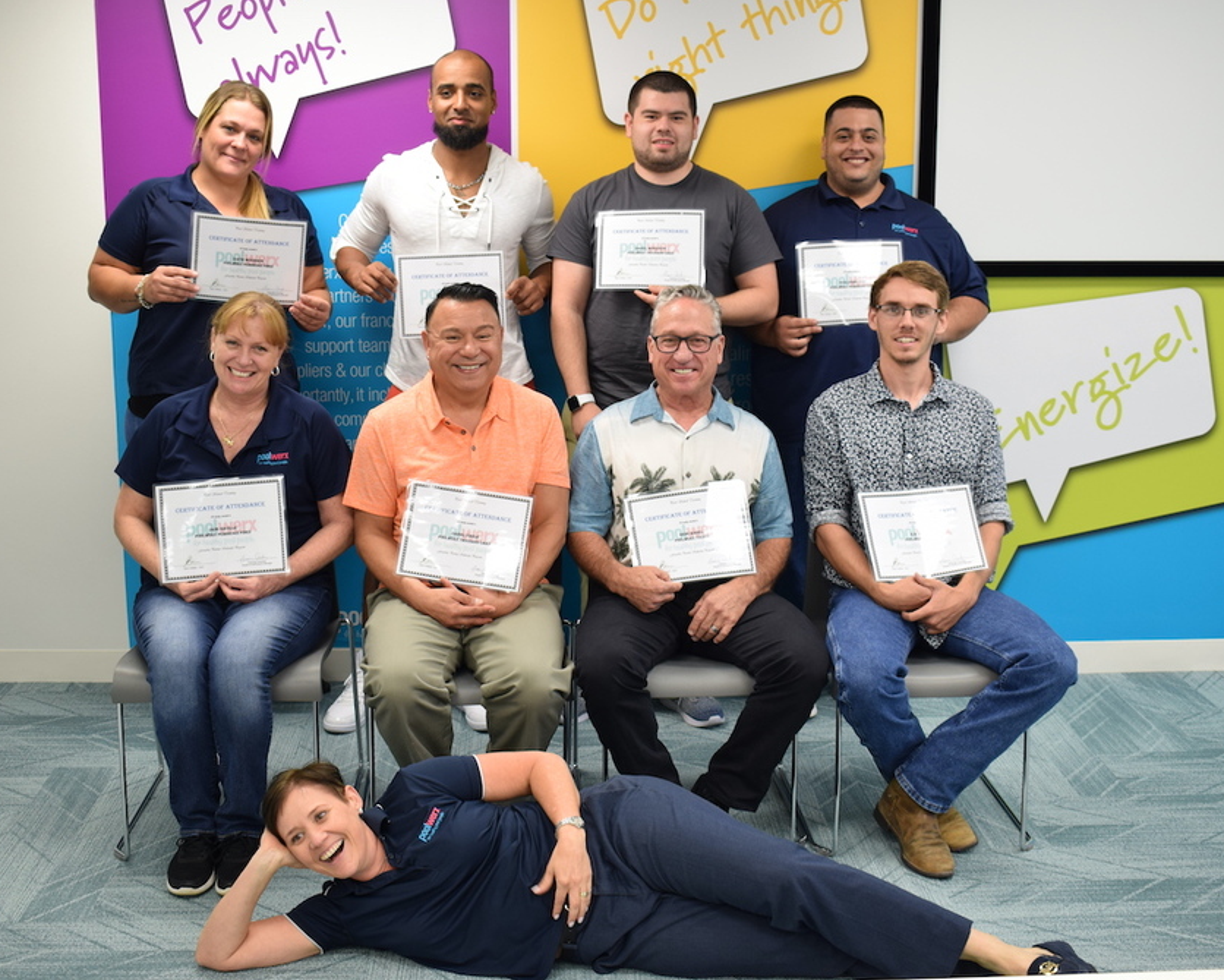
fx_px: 1687
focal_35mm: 47
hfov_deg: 39.9
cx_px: 613
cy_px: 484
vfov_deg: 32.4
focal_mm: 27
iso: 400
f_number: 4.5
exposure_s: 1/50
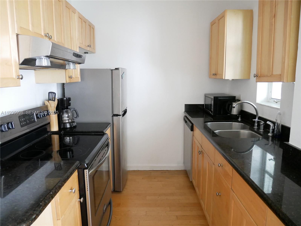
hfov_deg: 71.6
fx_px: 209
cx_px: 150
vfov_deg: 56.8
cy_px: 113
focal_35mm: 24
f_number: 3.5
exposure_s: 1/60
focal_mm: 12
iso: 2000
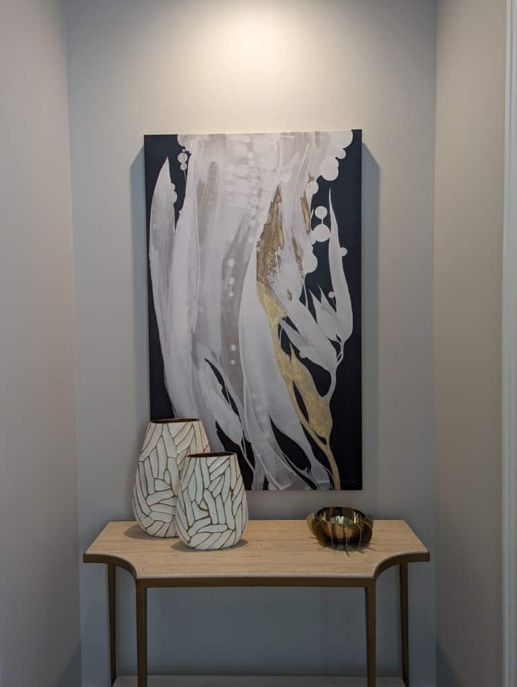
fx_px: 477
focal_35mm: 24
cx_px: 258
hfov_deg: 56.9
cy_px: 344
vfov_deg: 71.5
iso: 108
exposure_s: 1/60
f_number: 1.85
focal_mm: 6.81
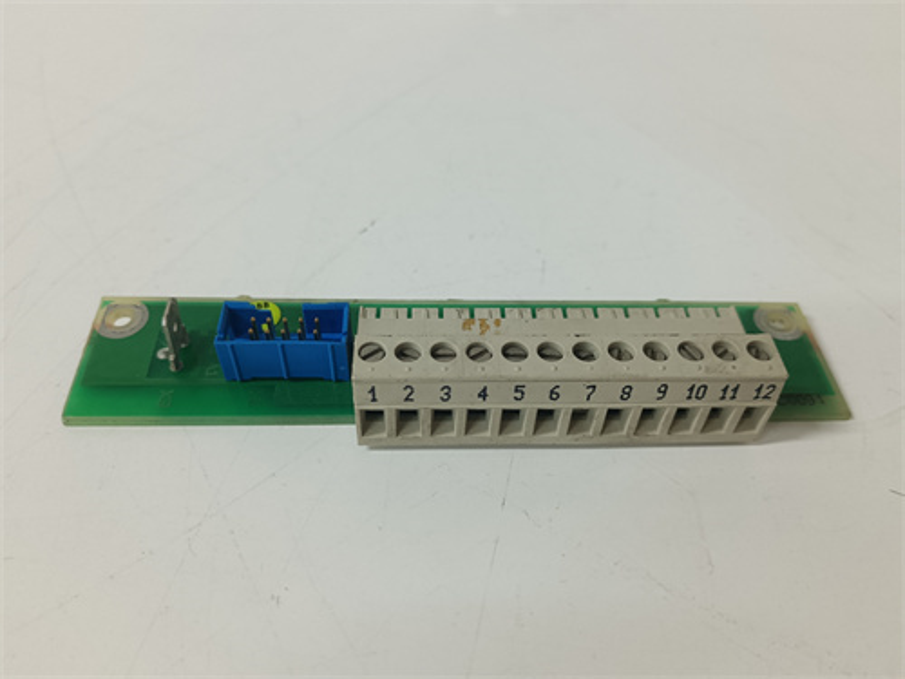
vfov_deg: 51.4
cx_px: 452
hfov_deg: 65.3
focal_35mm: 27
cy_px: 340
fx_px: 706
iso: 724
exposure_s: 1/50
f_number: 1.9
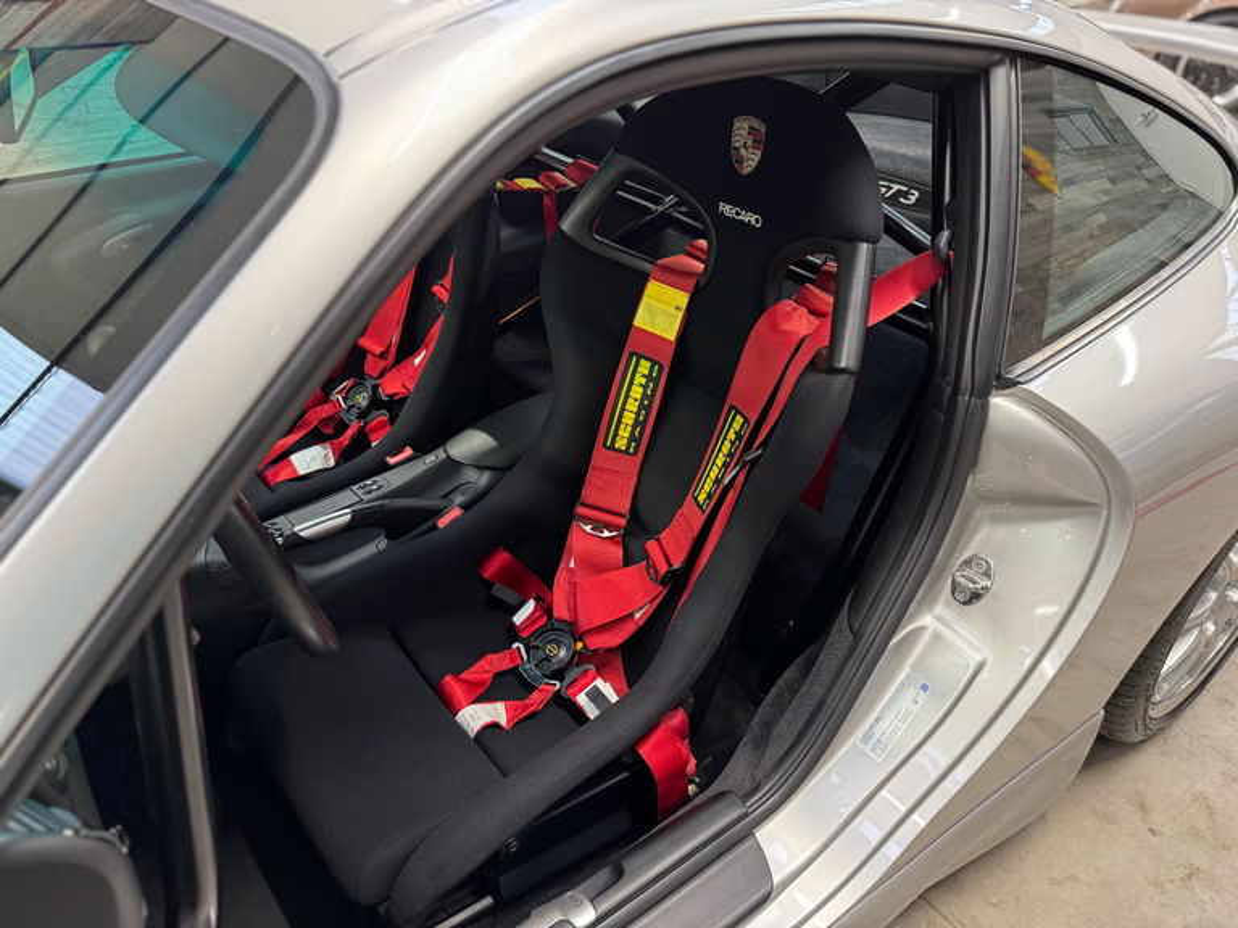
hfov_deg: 71.6
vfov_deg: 56.8
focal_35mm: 24
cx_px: 619
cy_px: 464
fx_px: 858
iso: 500
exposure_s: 1/50
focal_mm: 6.76
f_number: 1.78
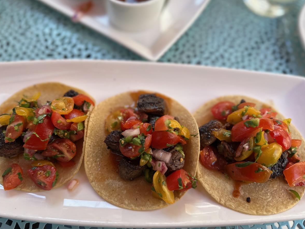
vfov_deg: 53.0
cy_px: 120
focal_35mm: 26
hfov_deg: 67.2
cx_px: 141
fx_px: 229
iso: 64
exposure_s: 1/129
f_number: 1.78
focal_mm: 6.86
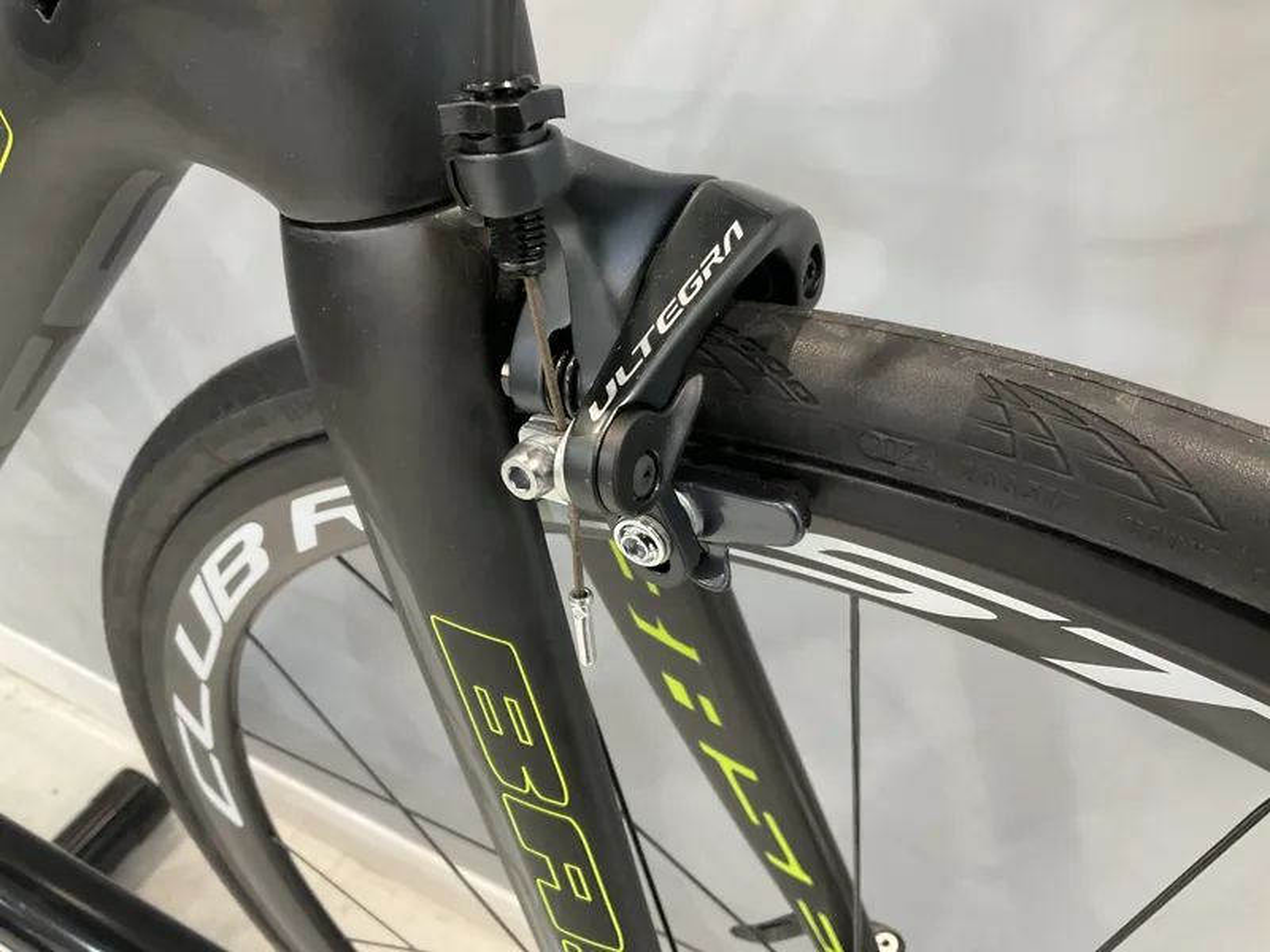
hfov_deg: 61.7
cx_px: 635
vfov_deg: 48.2
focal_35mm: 29
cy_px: 476
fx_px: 1064
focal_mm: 3
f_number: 1.8
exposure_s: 1/50
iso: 250
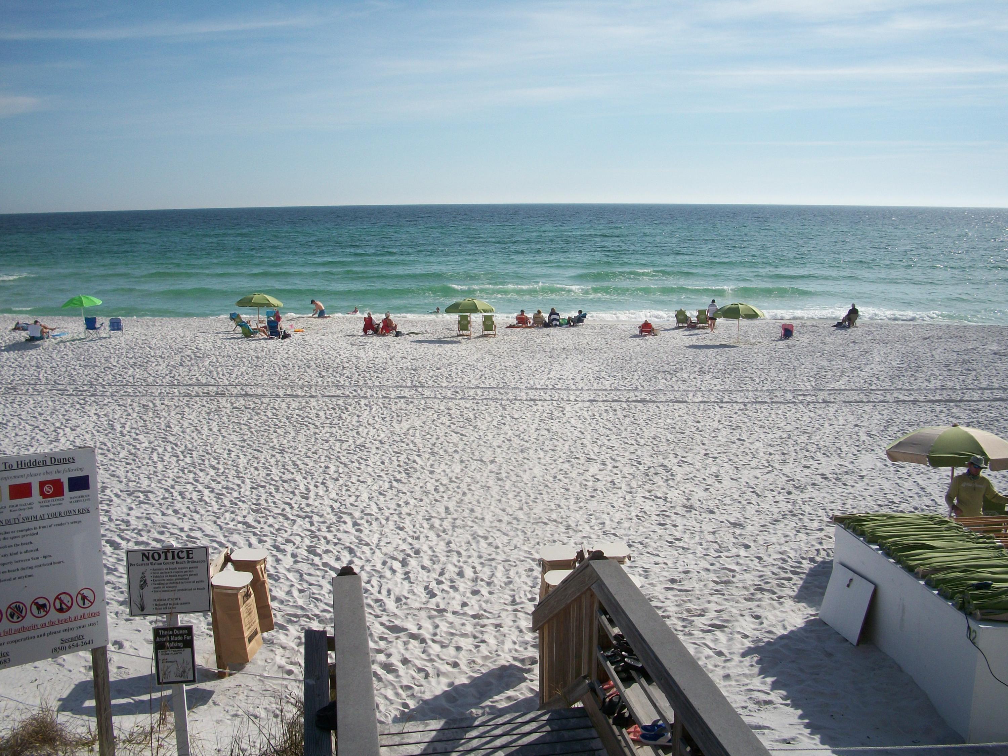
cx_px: 504
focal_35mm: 35
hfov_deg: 52.6
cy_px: 378
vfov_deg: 40.7
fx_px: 1019
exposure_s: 1/640
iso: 80
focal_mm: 6.3
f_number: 5.6
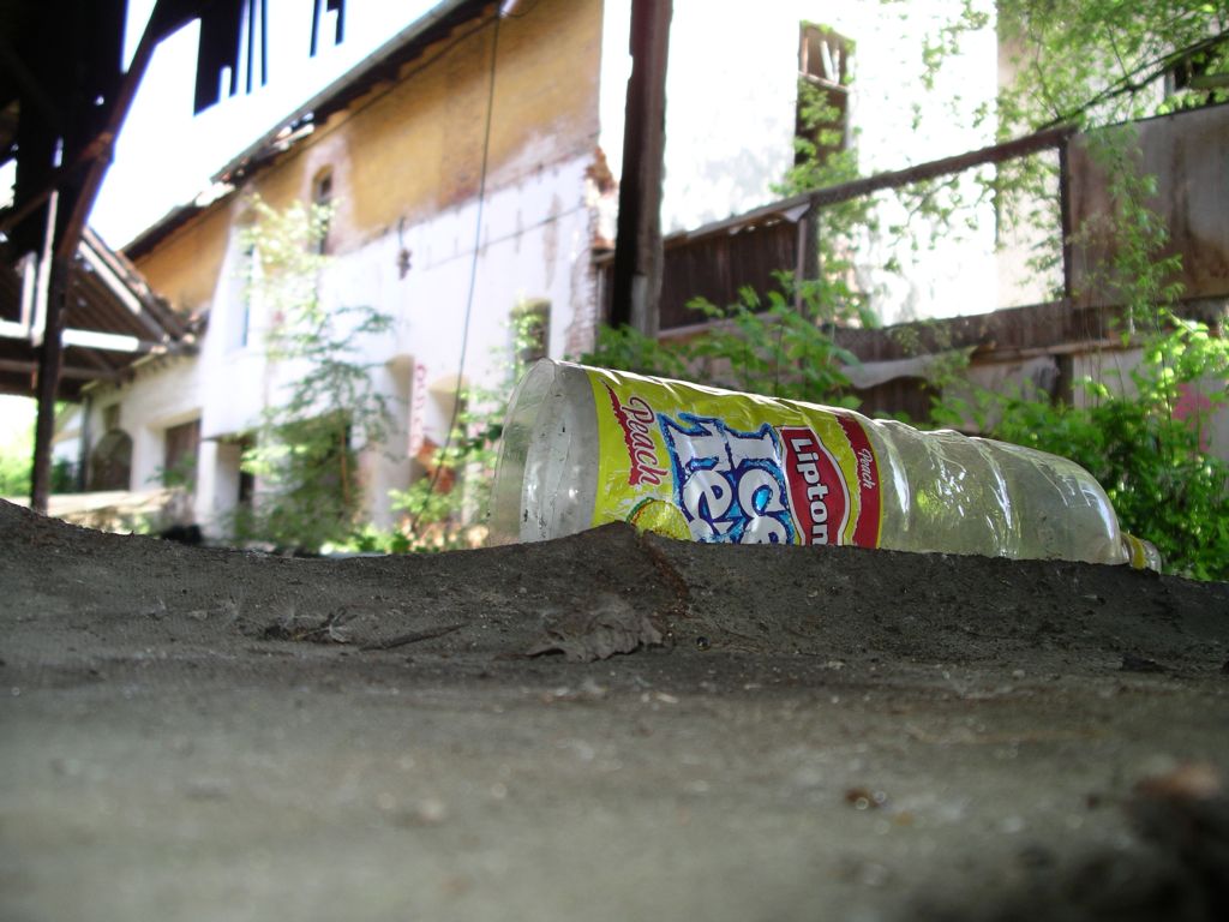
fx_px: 1314
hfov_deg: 50.1
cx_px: 614
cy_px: 461
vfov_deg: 38.7
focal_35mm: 37
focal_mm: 7.8
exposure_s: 1/100
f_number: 2.8
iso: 64
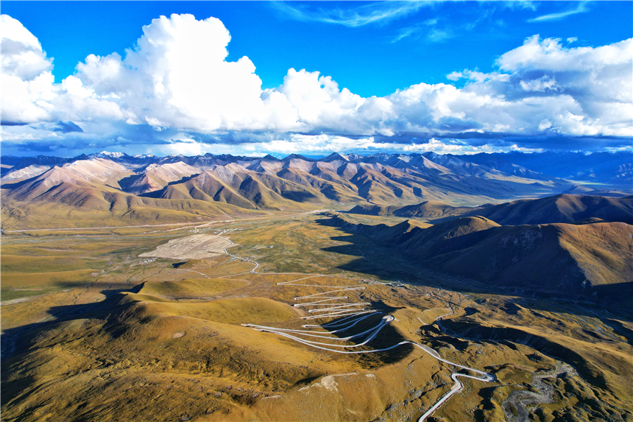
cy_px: 211
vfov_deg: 57.2
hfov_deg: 78.6
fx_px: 387
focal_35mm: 22
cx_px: 316
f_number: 2.8
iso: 100
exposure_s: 1/1250
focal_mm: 8.38
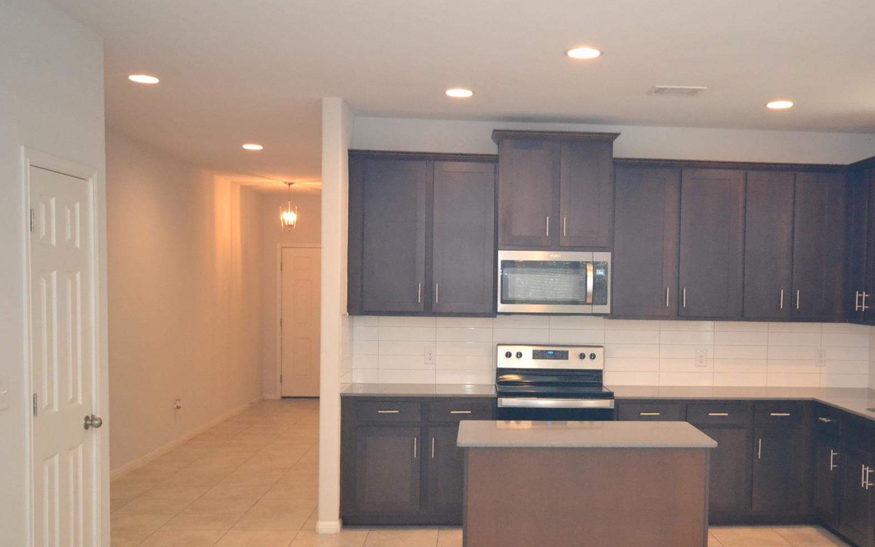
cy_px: 315
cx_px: 567
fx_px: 954
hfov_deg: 48.6
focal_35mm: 40
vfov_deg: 31.9
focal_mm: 20
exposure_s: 1/60
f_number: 5.6
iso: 3200
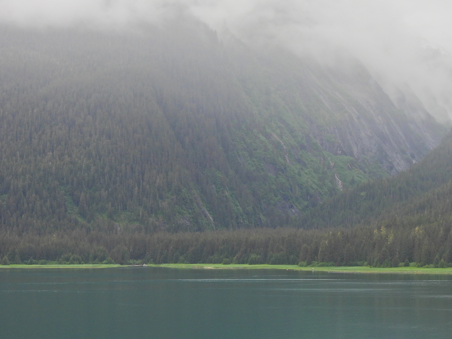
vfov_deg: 14.4
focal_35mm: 103
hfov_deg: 19.0
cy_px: 152
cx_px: 282
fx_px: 1345
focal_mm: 13.4
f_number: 3.5
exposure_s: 1/500
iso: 100
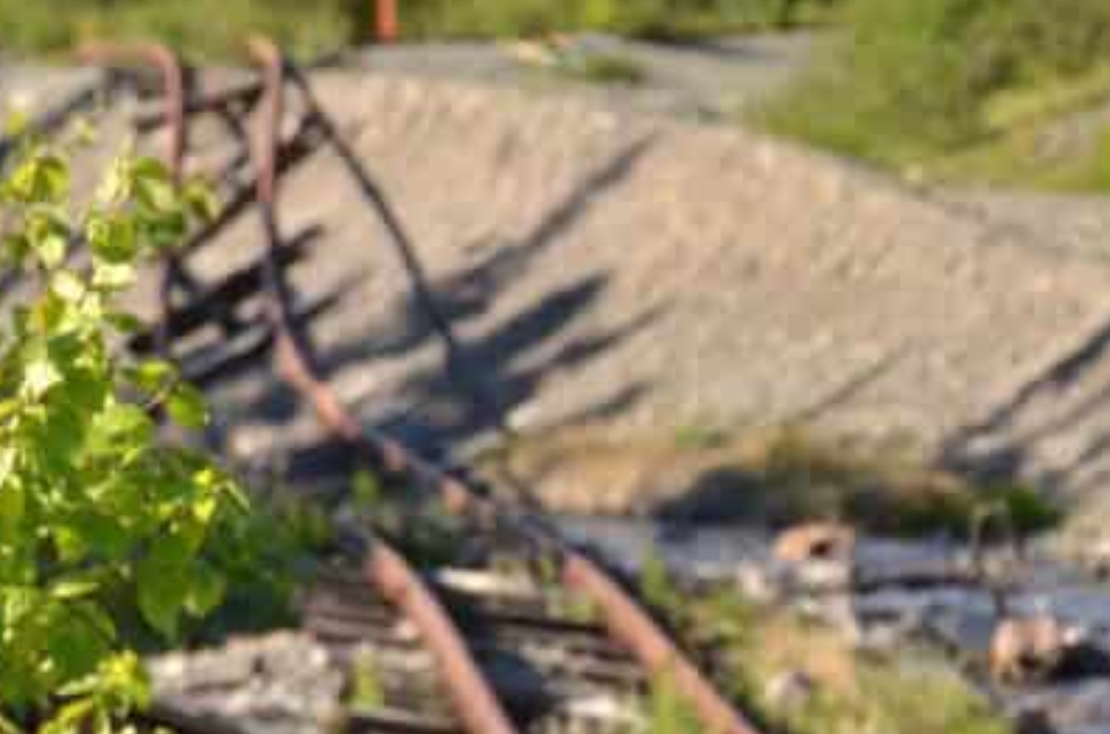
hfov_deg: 8.0
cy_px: 658
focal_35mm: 256
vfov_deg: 5.3
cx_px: 3
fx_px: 7874
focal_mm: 66
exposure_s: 1/400
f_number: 5.3
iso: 100
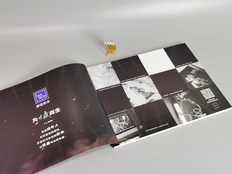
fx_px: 281
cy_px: 87
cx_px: 116
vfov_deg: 34.3
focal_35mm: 42
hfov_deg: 44.8
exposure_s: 1/100
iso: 160
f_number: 1.8
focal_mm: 5.58
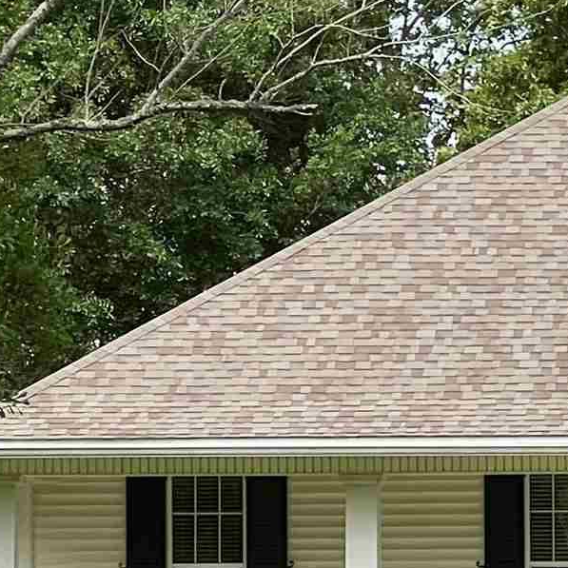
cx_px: 887
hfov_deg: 5.0
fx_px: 6497
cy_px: 345
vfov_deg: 5.0
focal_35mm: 350
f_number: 2.8
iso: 32
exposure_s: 1/481
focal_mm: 9
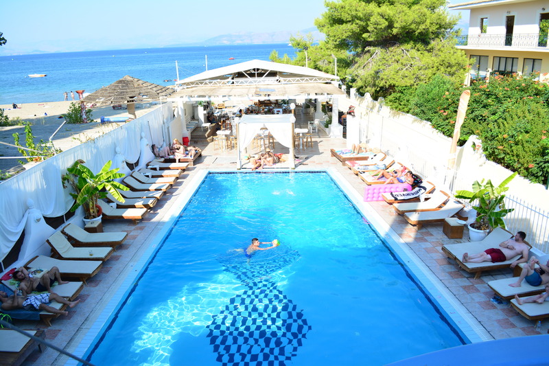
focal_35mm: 27
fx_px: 412
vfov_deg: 47.9
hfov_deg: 67.4
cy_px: 183
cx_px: 274
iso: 100
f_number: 5
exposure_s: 1/250
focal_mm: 18
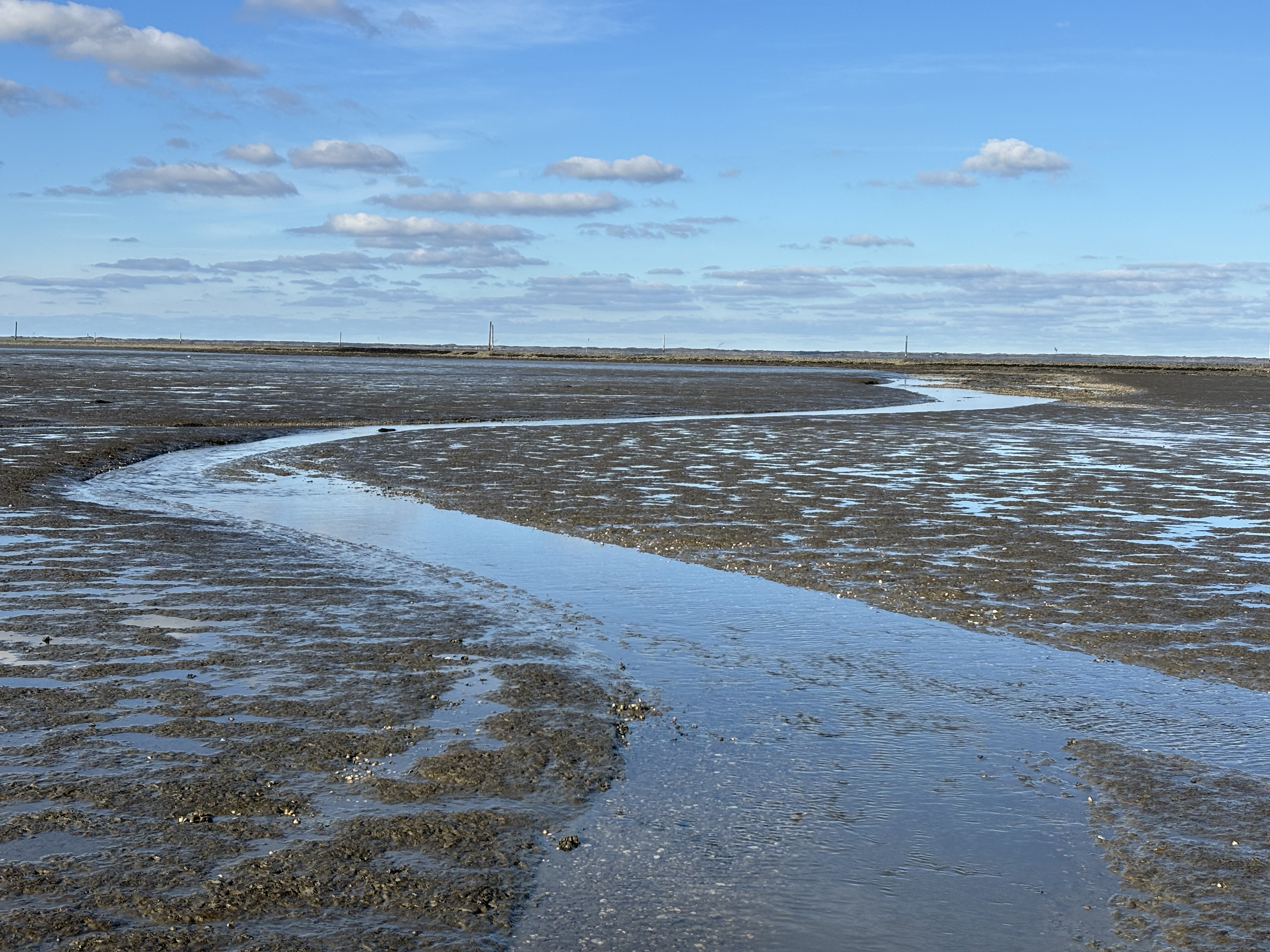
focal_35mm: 52
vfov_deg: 28.0
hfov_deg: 36.8
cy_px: 476
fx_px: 1908
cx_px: 635
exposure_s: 1/3115
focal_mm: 5.96
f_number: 1.6
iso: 32
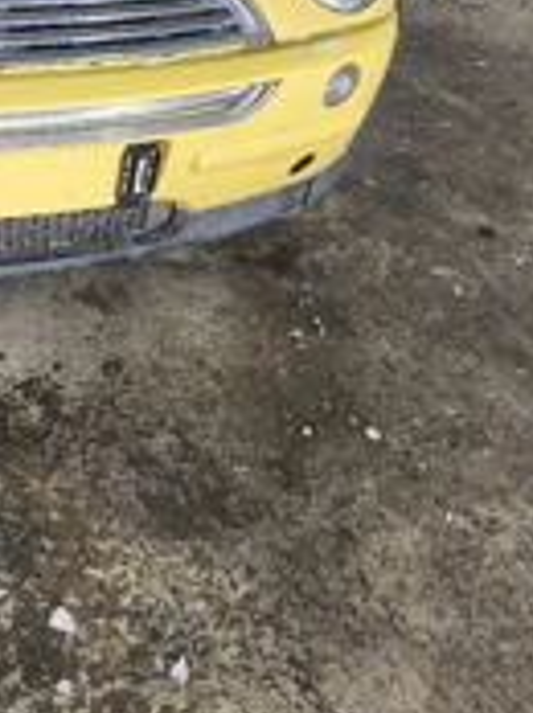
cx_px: -49
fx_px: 1091
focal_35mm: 53
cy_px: 307
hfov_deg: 25.5
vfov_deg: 36.2
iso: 1250
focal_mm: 6.18
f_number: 1.65
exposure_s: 1/33.3
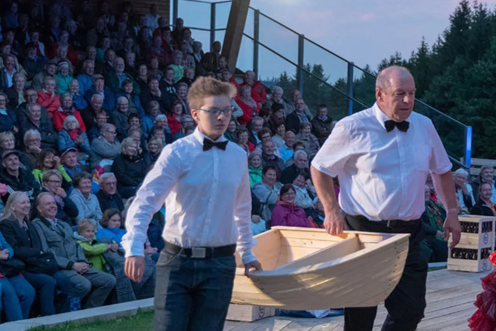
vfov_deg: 14.4
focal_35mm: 95
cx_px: 365
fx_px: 1307
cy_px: 187
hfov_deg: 21.3
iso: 1800
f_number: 3.3
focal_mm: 35
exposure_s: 1/250
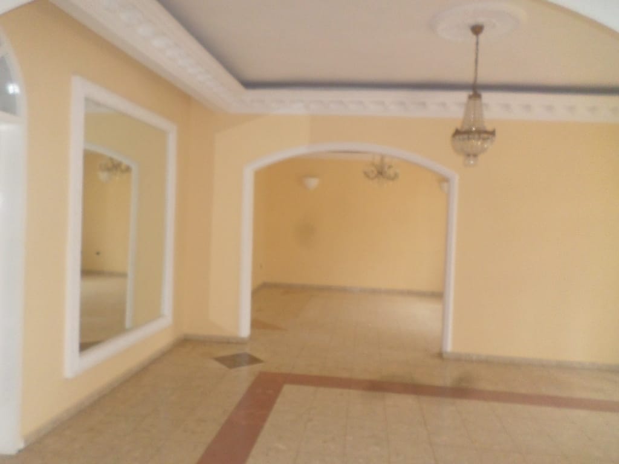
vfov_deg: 54.9
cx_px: 310
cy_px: 232
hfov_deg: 69.4
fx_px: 447
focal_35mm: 25
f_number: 2.5
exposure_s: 1/30
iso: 240
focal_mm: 4.5
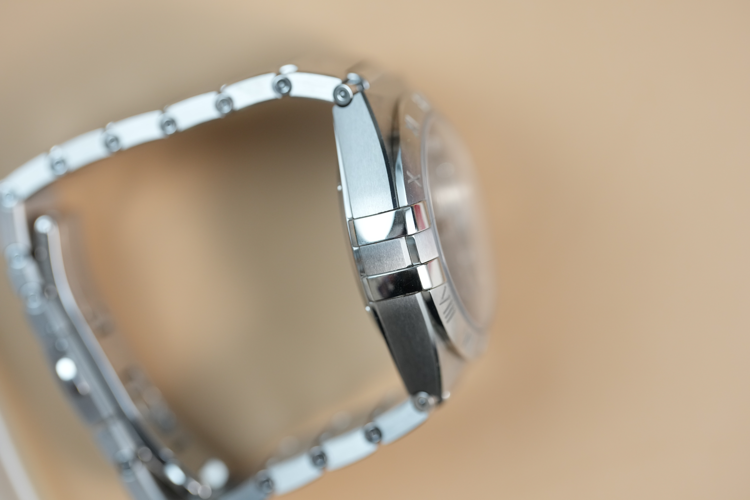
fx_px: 2083
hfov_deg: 20.4
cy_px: 250
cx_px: 375
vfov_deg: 13.7
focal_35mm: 100
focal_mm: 100
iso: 1250
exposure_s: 1/30
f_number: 4
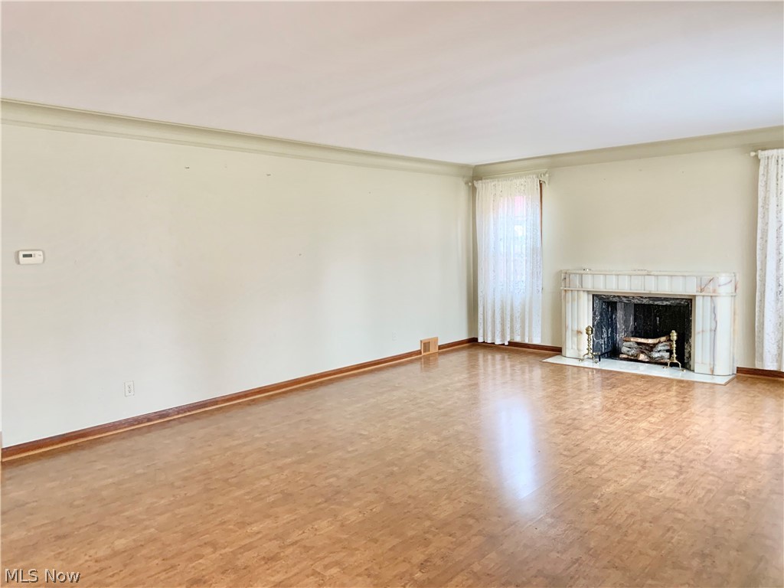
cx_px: 392
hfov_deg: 67.3
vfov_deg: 53.1
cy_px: 294
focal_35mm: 26
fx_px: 589
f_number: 1.8
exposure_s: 1/60
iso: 250
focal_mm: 4.25
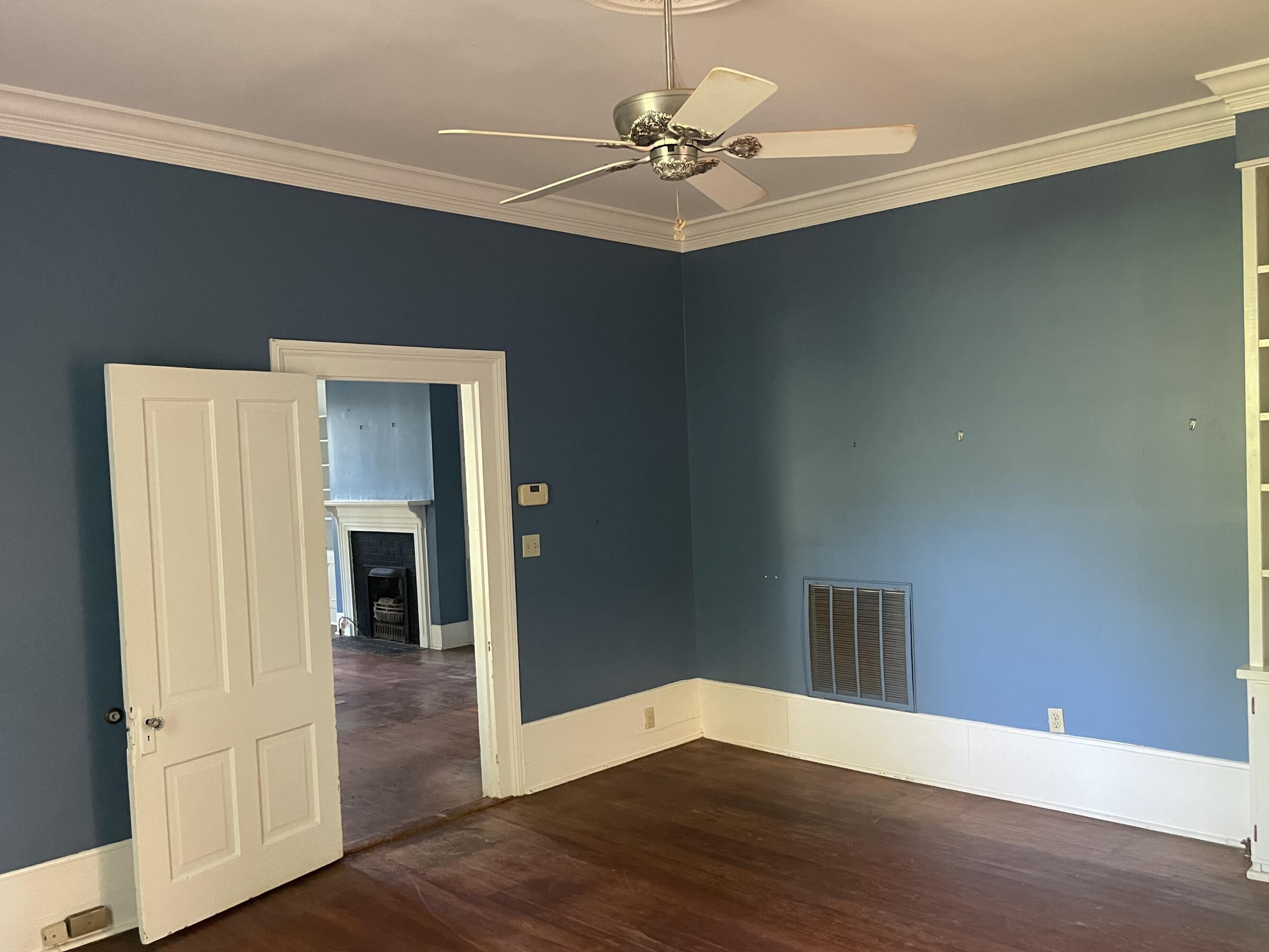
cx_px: 666
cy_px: 510
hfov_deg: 63.4
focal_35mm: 28
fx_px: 1026
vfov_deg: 49.7
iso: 500
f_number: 1.6
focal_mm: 5.1
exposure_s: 1/40
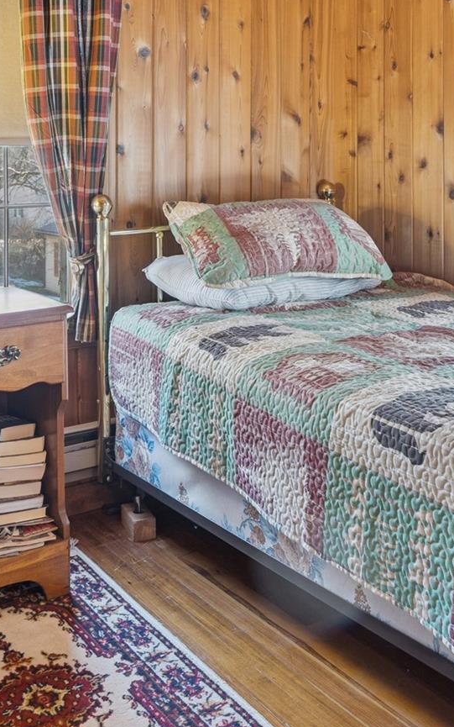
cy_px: 195
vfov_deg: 46.7
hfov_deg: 31.3
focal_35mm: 41
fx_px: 811
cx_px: 223
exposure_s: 1/1.25
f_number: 8
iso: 200
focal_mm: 17
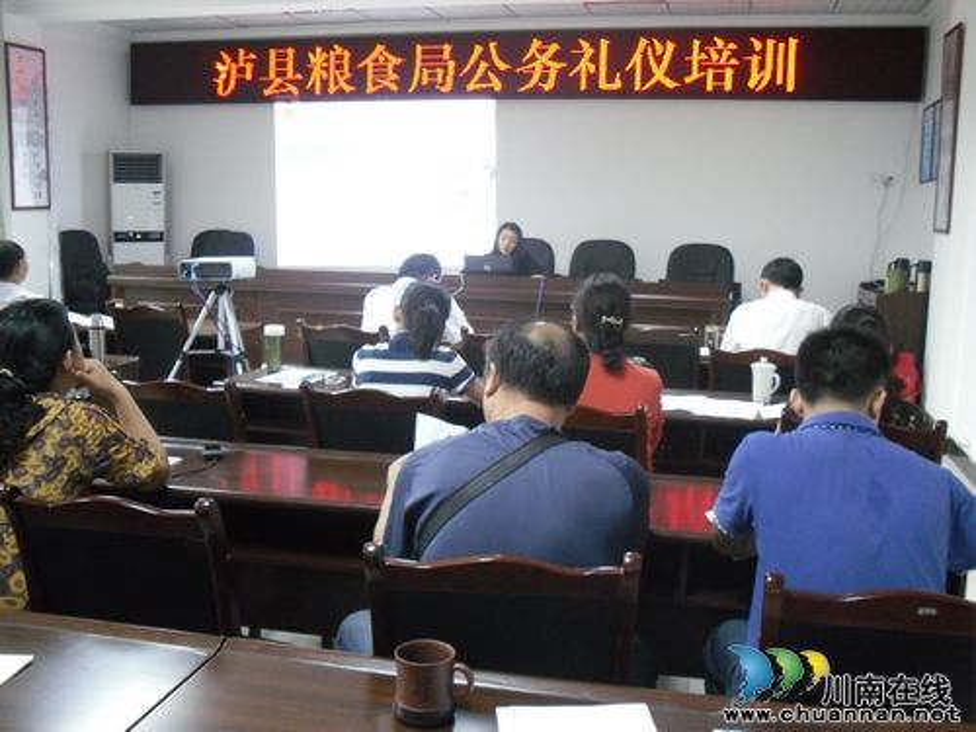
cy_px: 366
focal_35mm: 35
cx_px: 488
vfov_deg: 40.7
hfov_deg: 52.6
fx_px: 987
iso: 400
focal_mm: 6.3
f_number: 3
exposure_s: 1/22
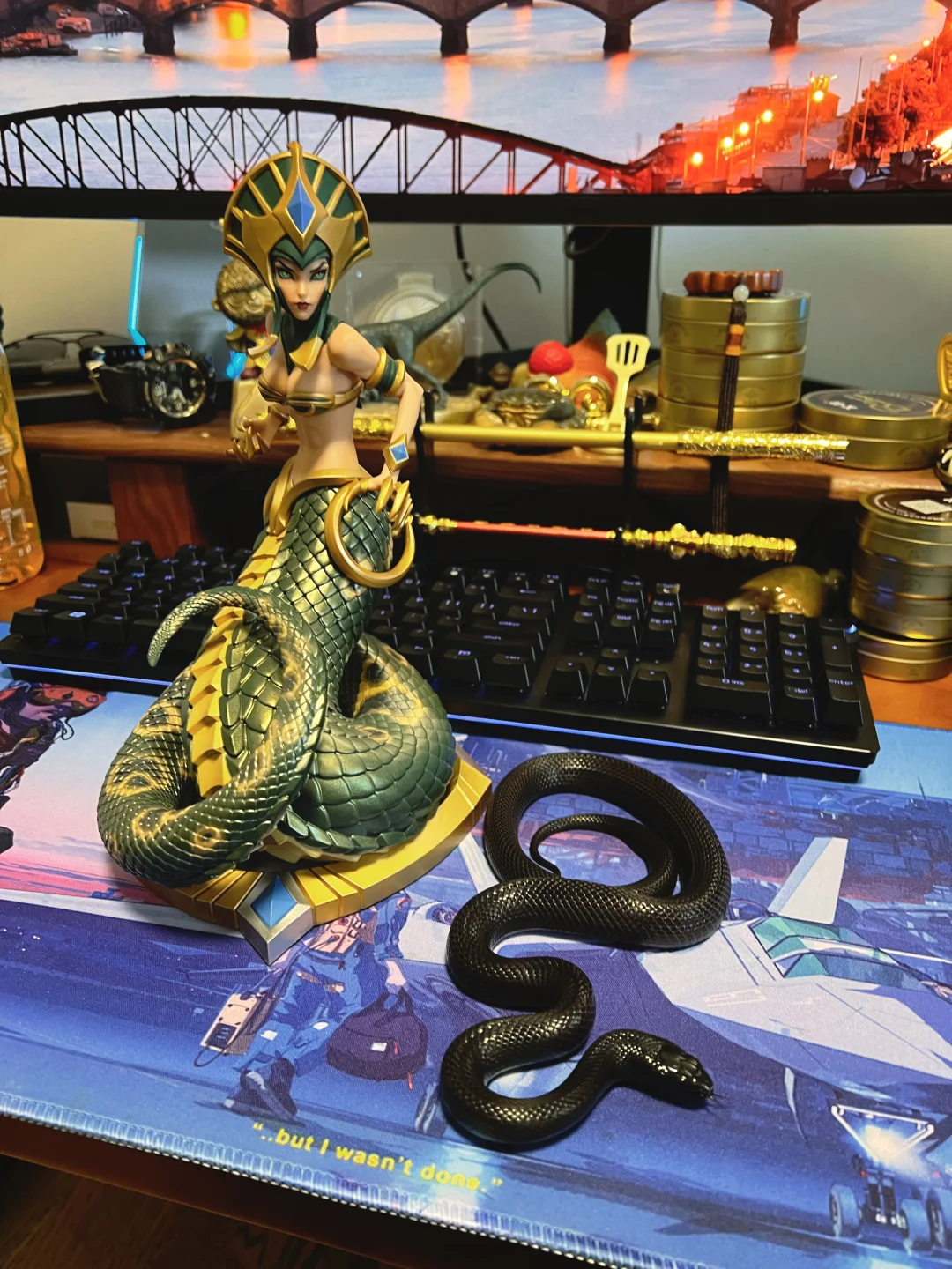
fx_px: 953
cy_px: 634
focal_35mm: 26
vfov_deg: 67.3
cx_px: 476
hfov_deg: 53.1
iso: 320
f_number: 1.5
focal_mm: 5.7
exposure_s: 1/60
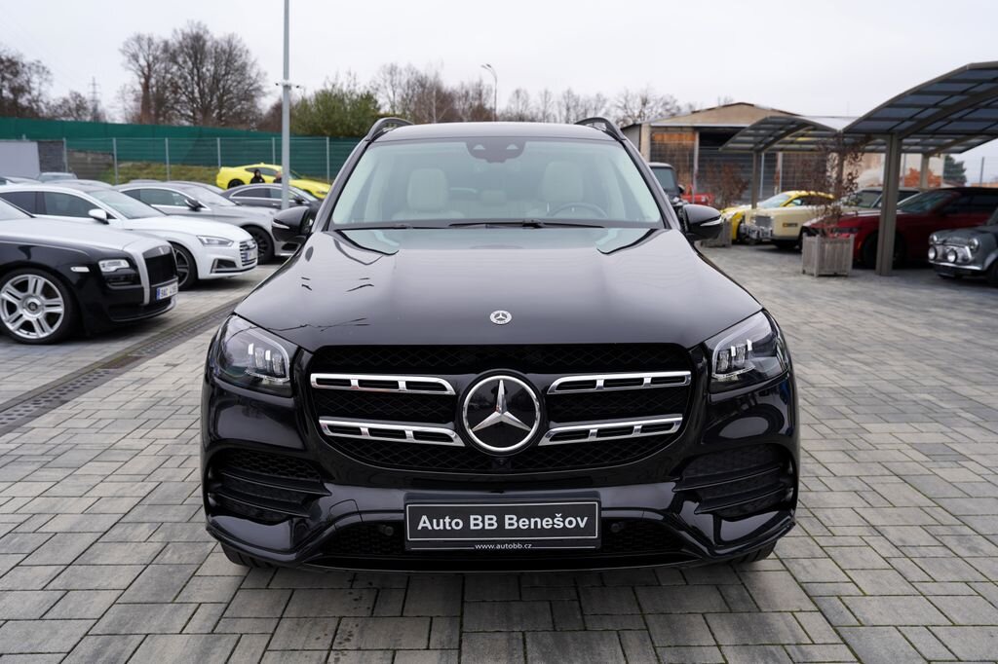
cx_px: 499
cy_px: 332
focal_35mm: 30
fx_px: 831
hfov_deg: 61.9
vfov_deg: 43.6
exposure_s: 1/80
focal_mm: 30
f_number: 4.5
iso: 100
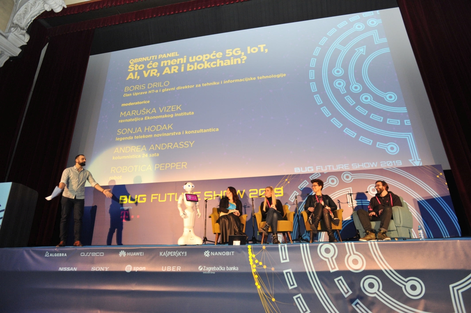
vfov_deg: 64.5
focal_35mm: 19
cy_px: 156
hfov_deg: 87.0
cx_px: 236
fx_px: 248
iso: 2500
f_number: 4
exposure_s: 1/80
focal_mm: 19
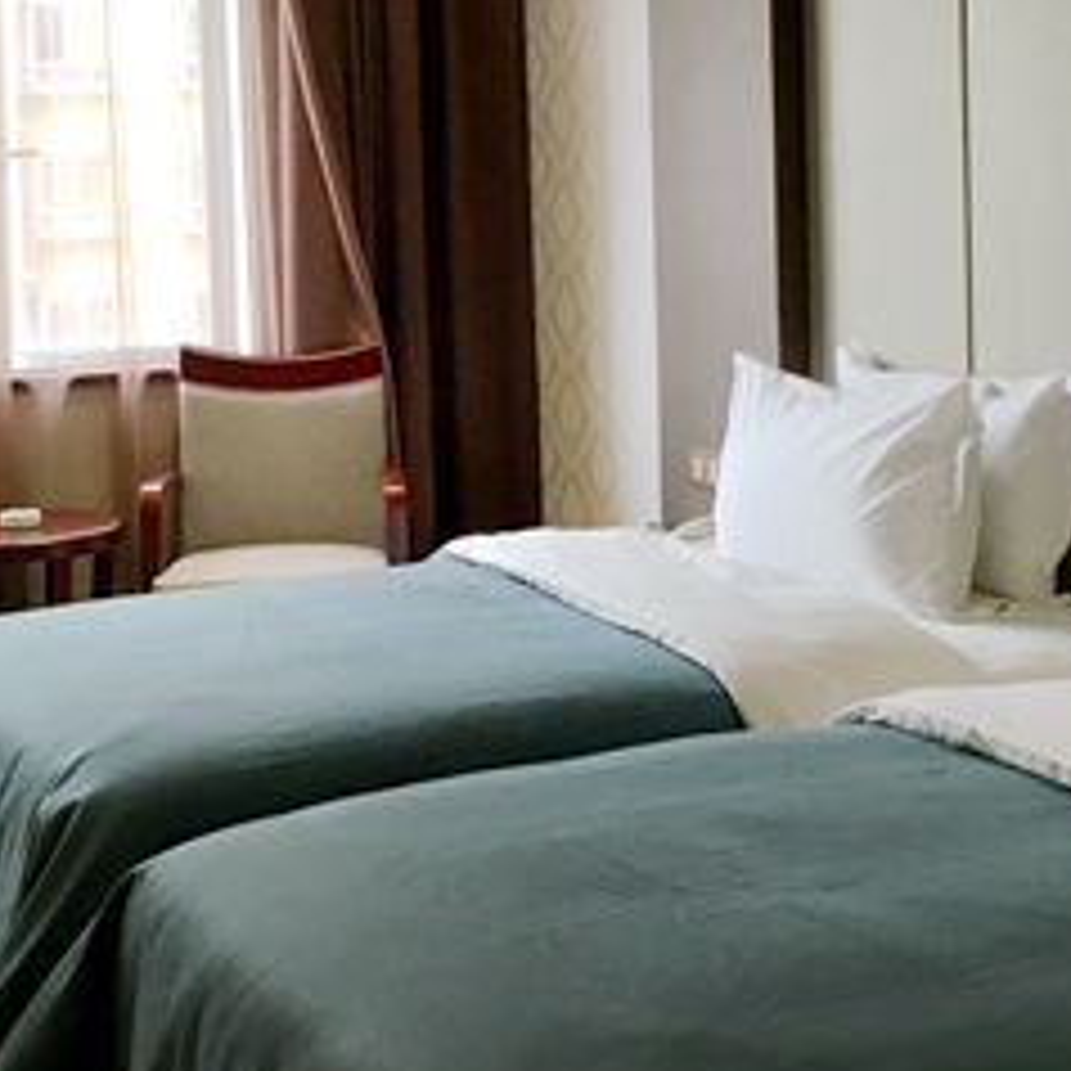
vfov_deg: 24.7
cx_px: 418
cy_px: 274
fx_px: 2415
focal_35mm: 69
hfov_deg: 24.9
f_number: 2.2
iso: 100
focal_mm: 4.15
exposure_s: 1/33
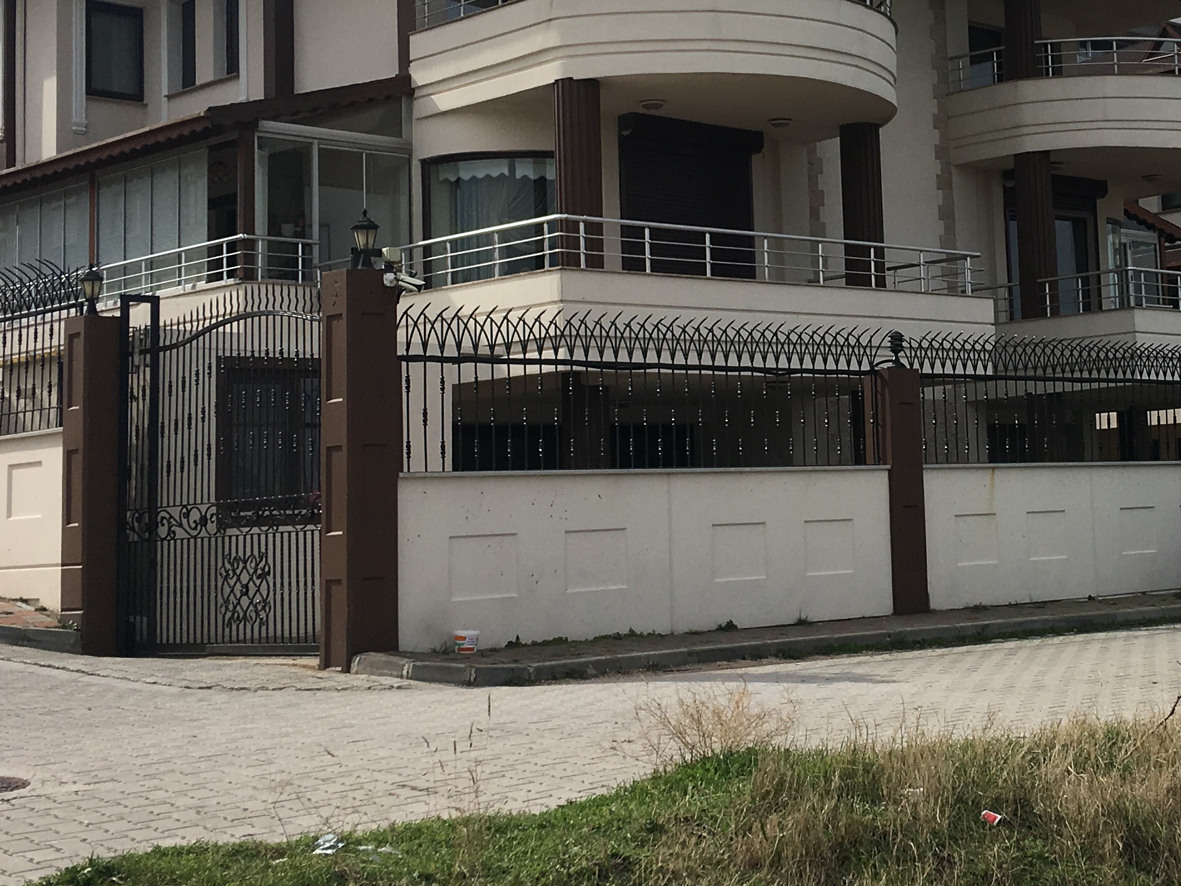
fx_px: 2115
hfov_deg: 30.4
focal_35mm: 62
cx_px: 945
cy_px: 256
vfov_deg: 23.5
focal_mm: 4.15
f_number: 2.2
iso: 25
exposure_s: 1/2331
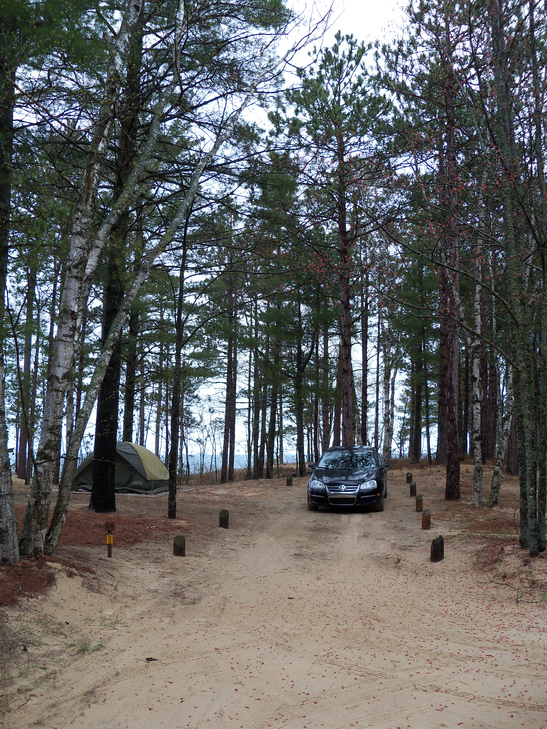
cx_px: 274
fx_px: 737
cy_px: 364
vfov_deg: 52.6
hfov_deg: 40.7
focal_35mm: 35
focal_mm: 6.2
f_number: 3.5
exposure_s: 1/200
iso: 64
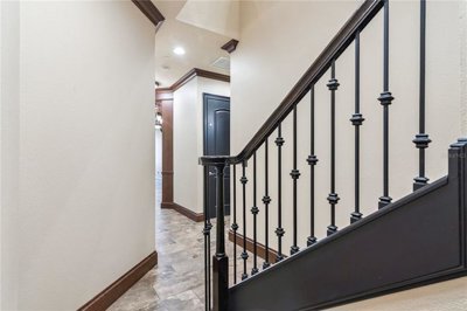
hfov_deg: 90.0
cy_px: 156
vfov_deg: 67.3
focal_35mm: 18
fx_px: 233
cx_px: 234
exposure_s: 1/15
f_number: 9
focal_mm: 18
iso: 320
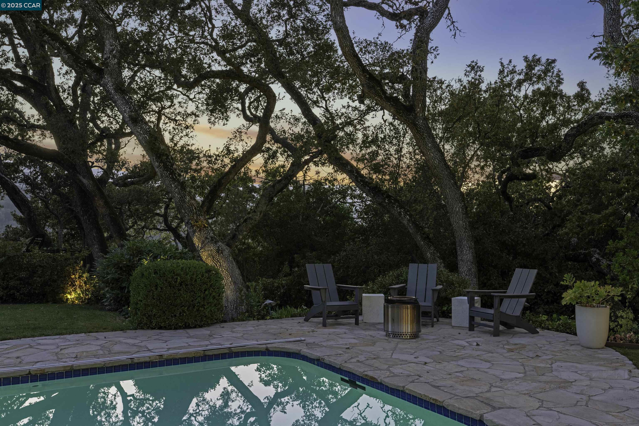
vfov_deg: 37.9
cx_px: 320
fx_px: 621
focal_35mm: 35
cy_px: 213
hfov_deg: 54.4
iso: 100
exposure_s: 1/3
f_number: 9
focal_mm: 35
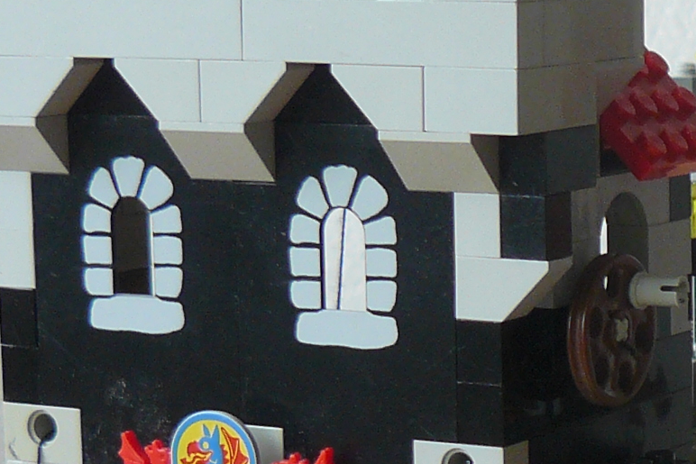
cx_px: 955
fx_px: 2881
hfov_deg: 13.2
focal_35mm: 149
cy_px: 492
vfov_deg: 9.1
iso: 100
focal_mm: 6
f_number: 2.8
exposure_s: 1/40
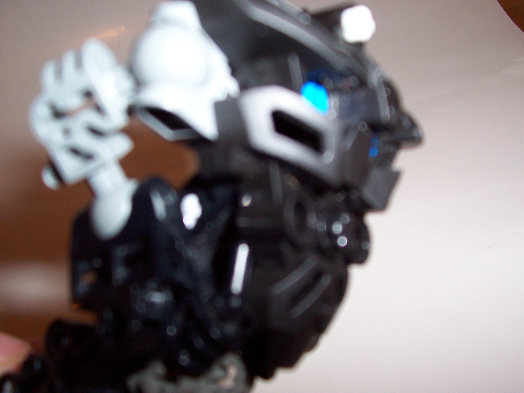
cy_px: 196
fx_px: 560
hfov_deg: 50.1
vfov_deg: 38.7
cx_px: 262
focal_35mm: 37
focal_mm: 5.6
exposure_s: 1/60
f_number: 2.8
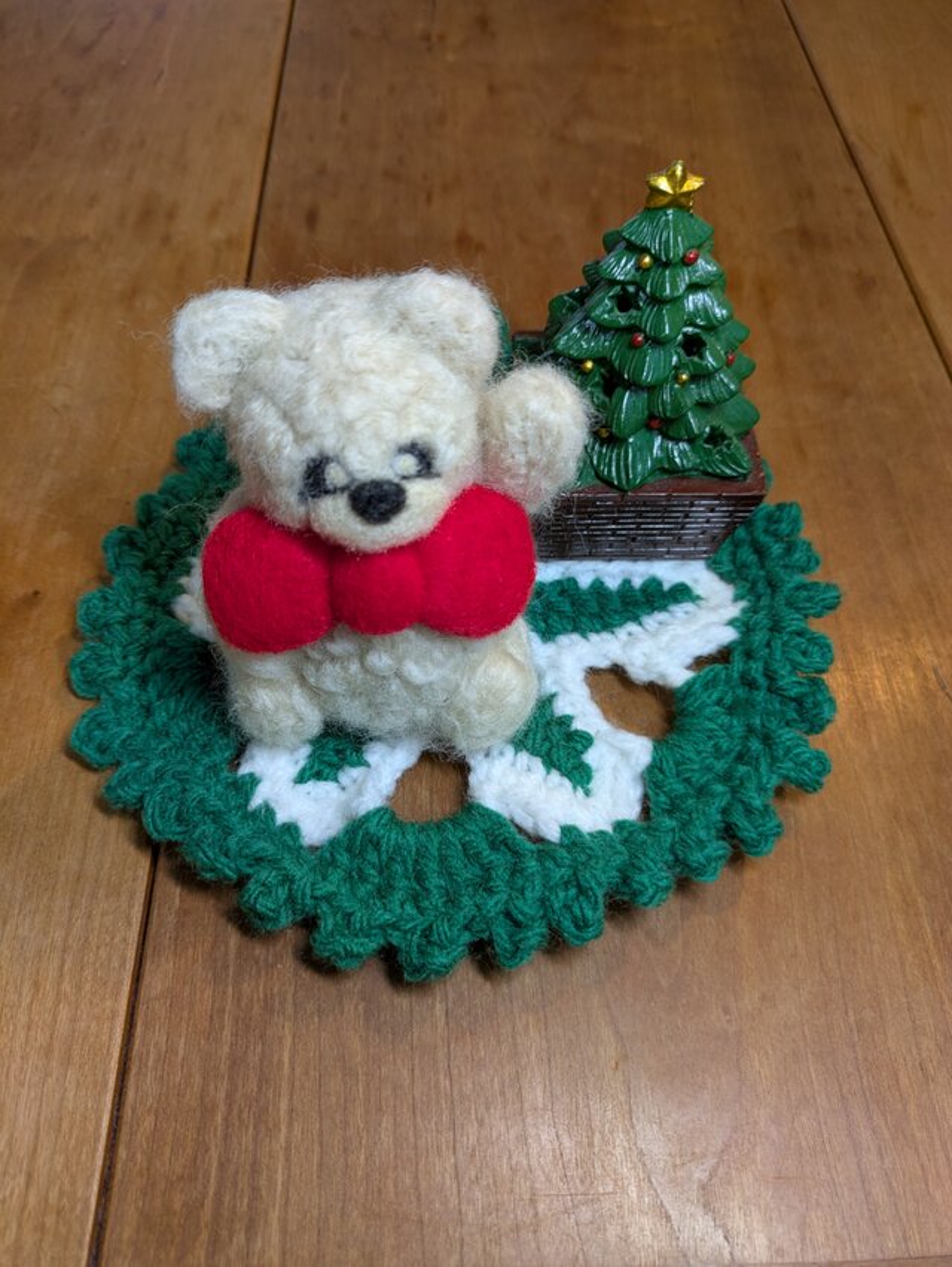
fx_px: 916
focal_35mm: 25
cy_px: 634
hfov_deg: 54.9
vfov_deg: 69.4
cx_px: 476
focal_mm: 5.43
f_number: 1.89
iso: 87
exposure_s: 1/25
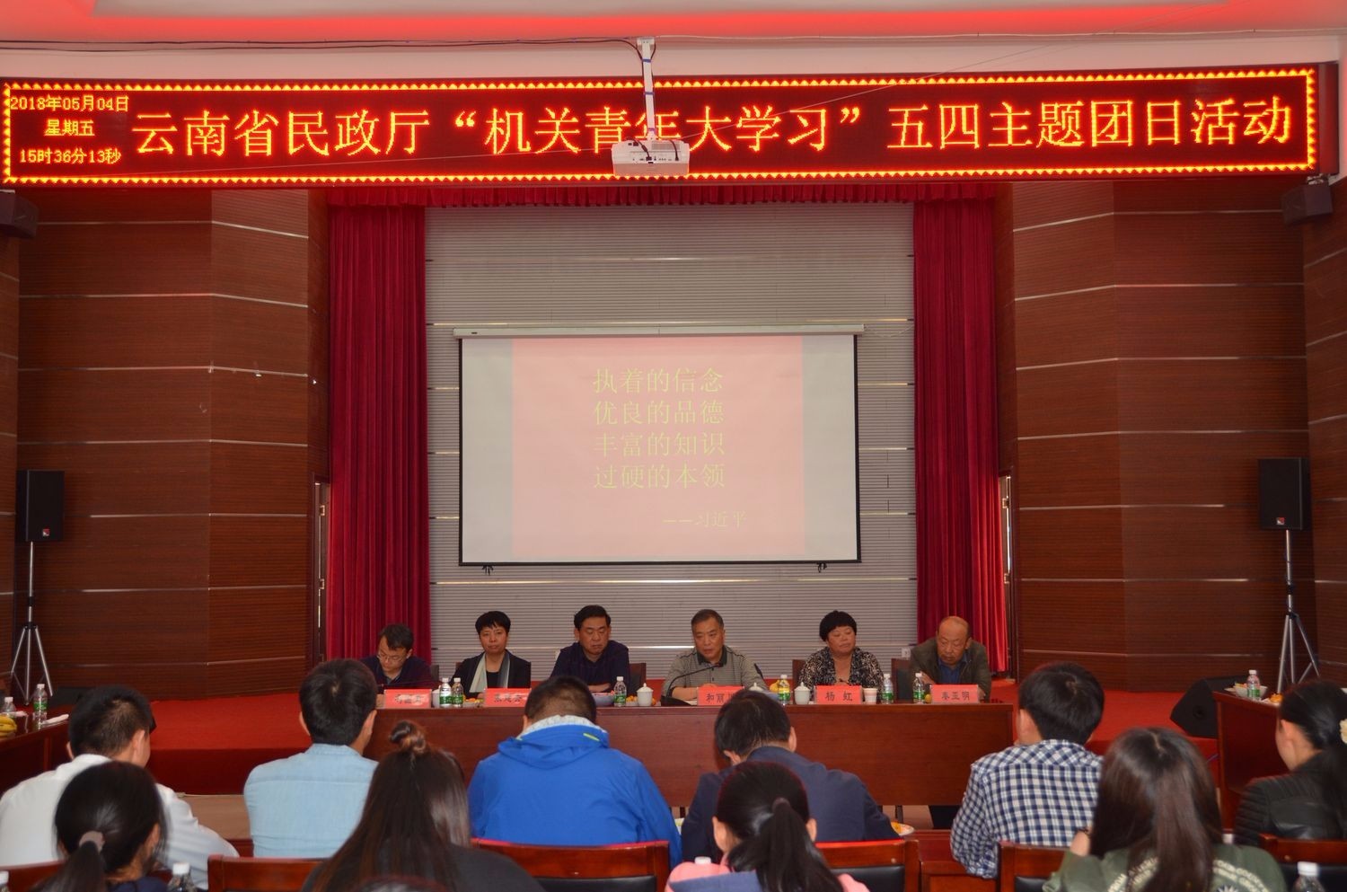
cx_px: 674
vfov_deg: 31.7
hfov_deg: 46.5
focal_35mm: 42
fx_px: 1568
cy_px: 446
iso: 640
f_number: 4
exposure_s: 1/60
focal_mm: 28
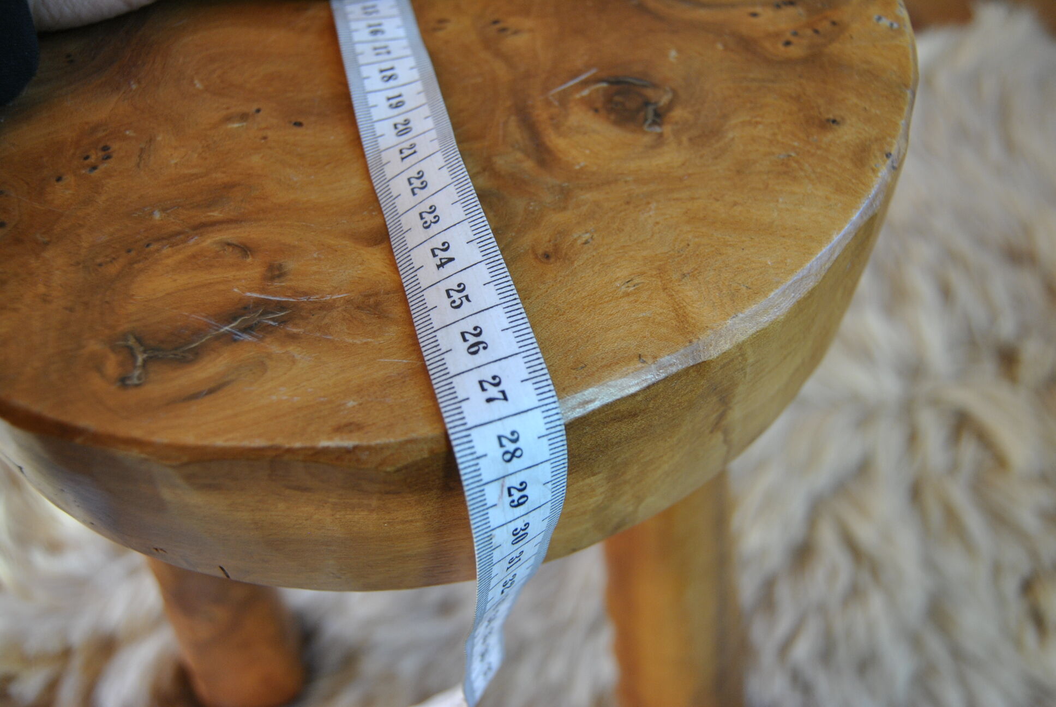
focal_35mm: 30
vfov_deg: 43.7
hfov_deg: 61.9
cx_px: 528
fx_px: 881
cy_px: 354
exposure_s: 1/30
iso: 320
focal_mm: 20
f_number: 3.5
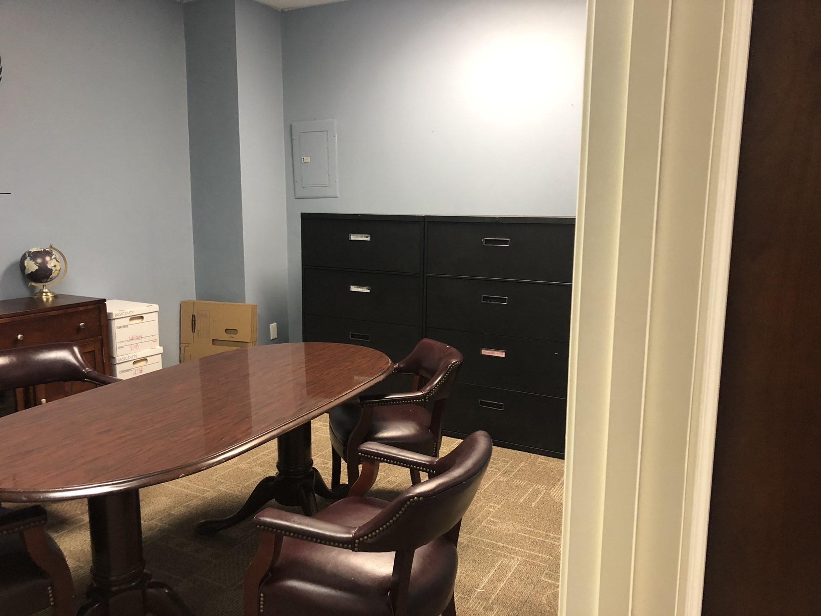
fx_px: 664
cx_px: 410
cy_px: 308
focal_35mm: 28
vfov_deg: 49.7
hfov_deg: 63.4
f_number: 1.8
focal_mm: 3.99
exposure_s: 1/15
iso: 80
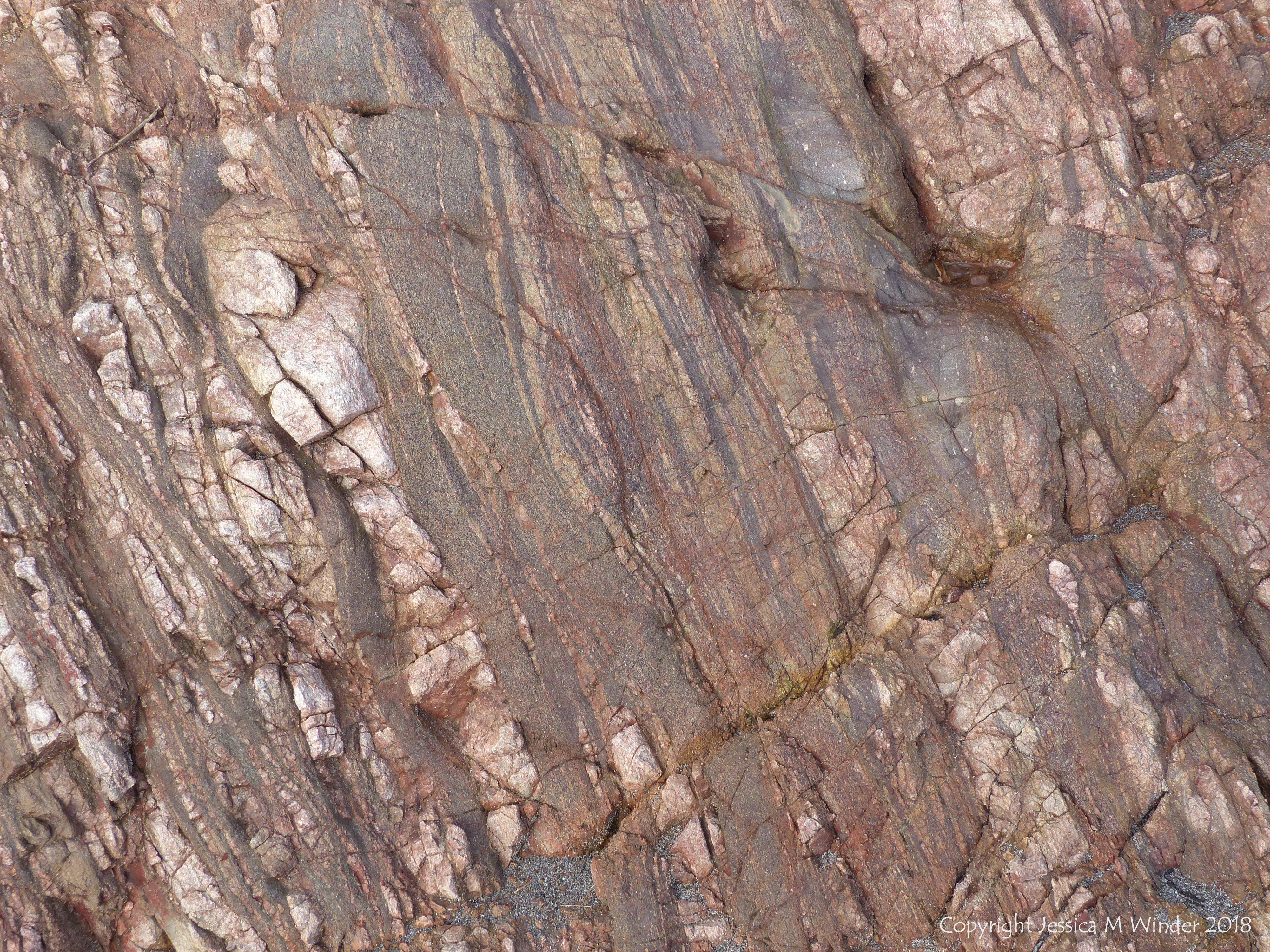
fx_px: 1908
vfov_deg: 28.0
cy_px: 476
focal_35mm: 52
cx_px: 635
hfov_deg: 36.8
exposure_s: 1/125
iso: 100
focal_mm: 9.4
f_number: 4
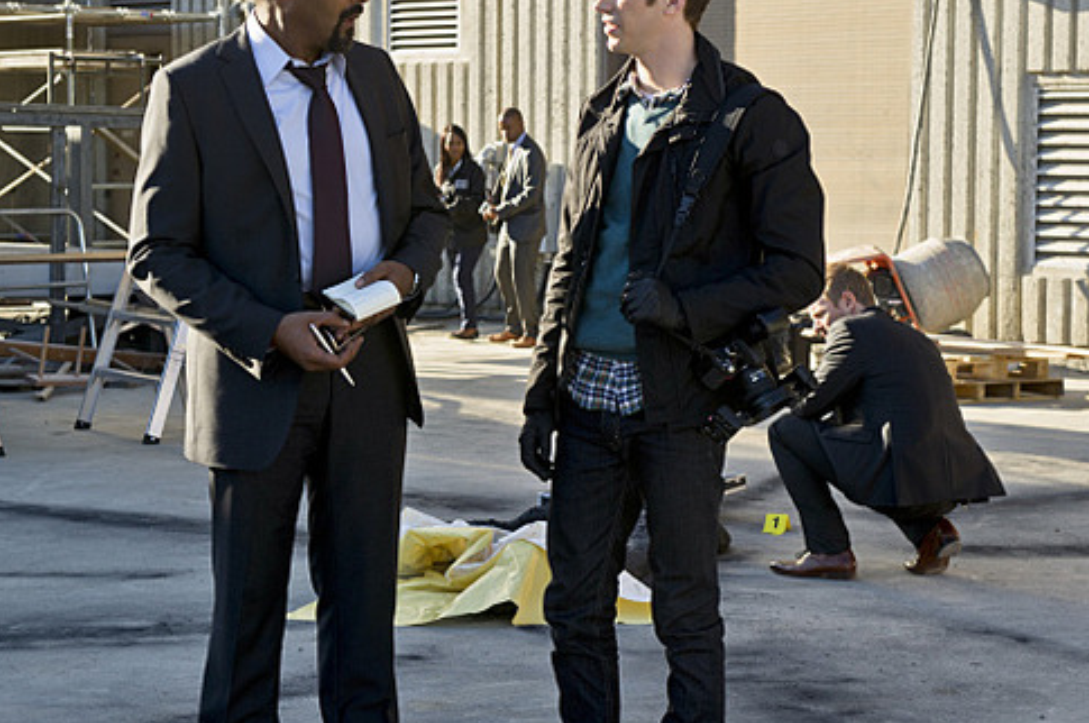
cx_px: 600
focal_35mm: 90
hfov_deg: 22.6
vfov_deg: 15.1
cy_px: 362
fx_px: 2719
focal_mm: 56
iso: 200
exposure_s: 1/200
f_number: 6.3
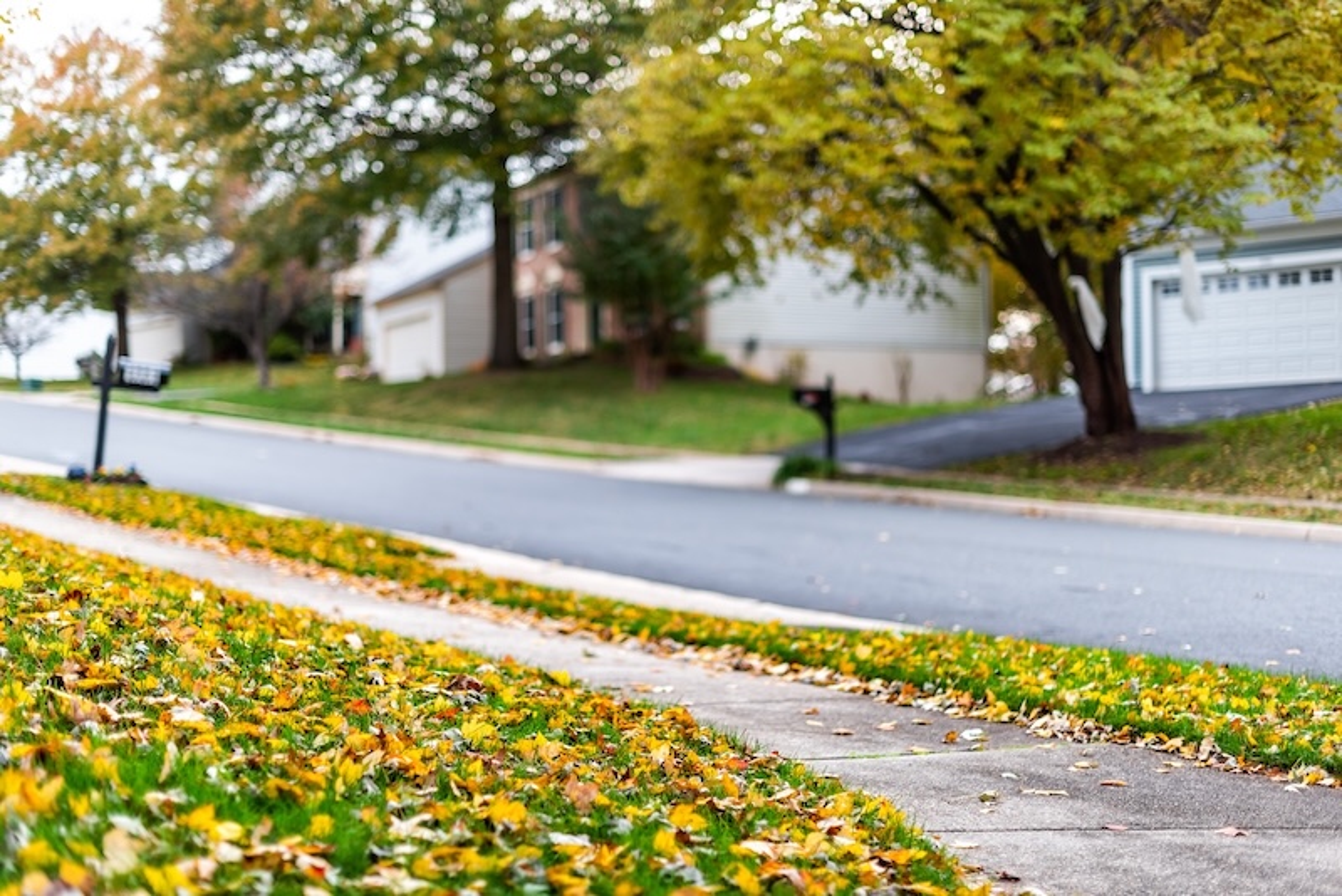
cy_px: 448
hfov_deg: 39.6
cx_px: 671
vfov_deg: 27.0
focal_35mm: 50
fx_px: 1864
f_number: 1.4
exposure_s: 1/500
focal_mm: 50
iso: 200
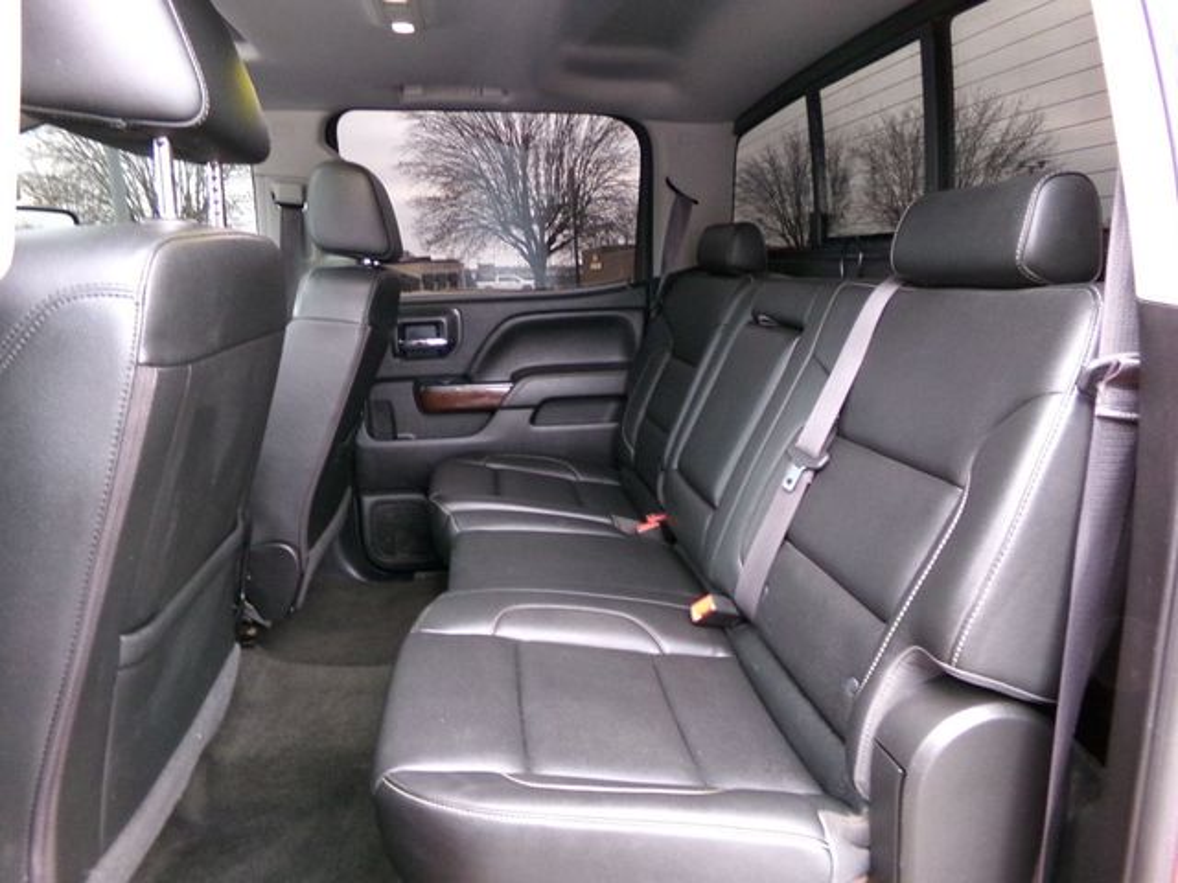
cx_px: 589
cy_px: 442
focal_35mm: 24
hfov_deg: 71.6
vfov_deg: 56.8
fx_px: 817
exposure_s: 1/17
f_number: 3.7
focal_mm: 4.3
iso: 673
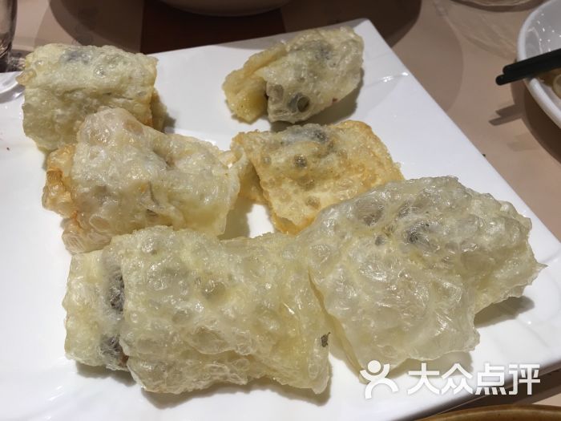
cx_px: 280
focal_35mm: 29
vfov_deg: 48.2
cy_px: 210
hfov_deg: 61.7
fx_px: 470
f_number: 2.2
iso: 32
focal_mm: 4.15
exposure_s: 1/17
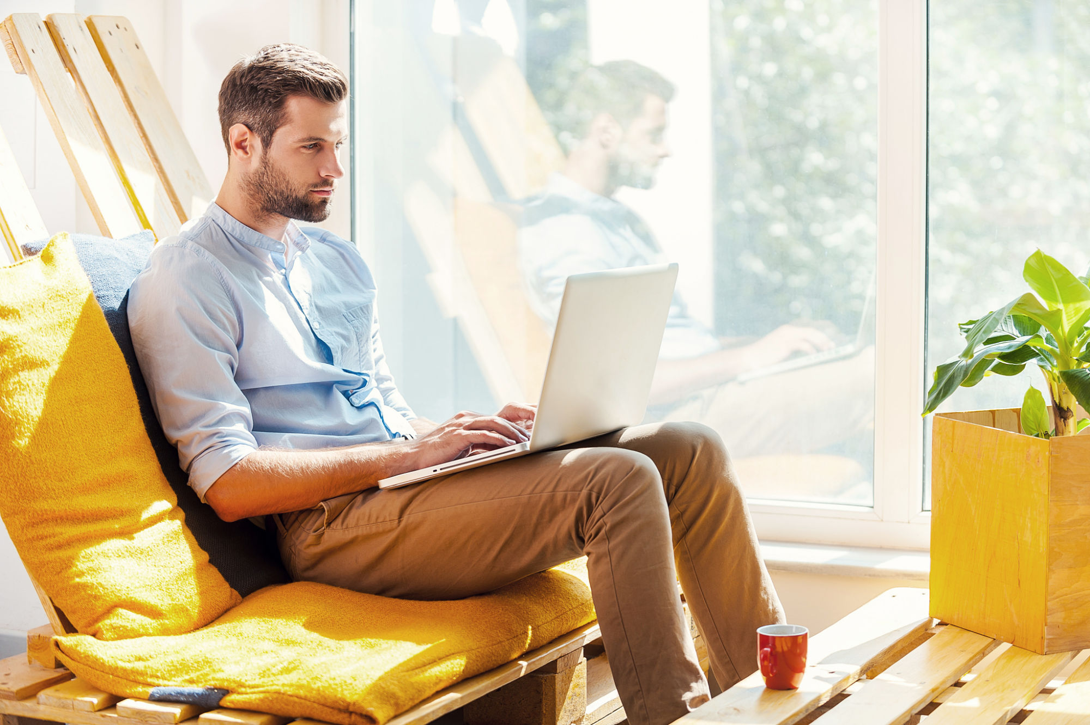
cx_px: 545
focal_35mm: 78
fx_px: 2360
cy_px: 362
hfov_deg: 26.0
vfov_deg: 17.5
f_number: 4
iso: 200
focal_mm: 78
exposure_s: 1/160
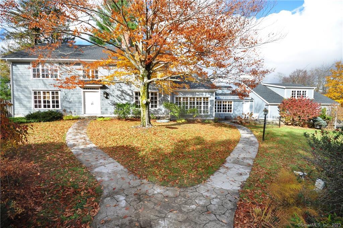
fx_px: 143
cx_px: 172
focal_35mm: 15
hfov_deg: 100.5
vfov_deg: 77.1
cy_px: 114
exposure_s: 1/500
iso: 640
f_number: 8
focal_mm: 10
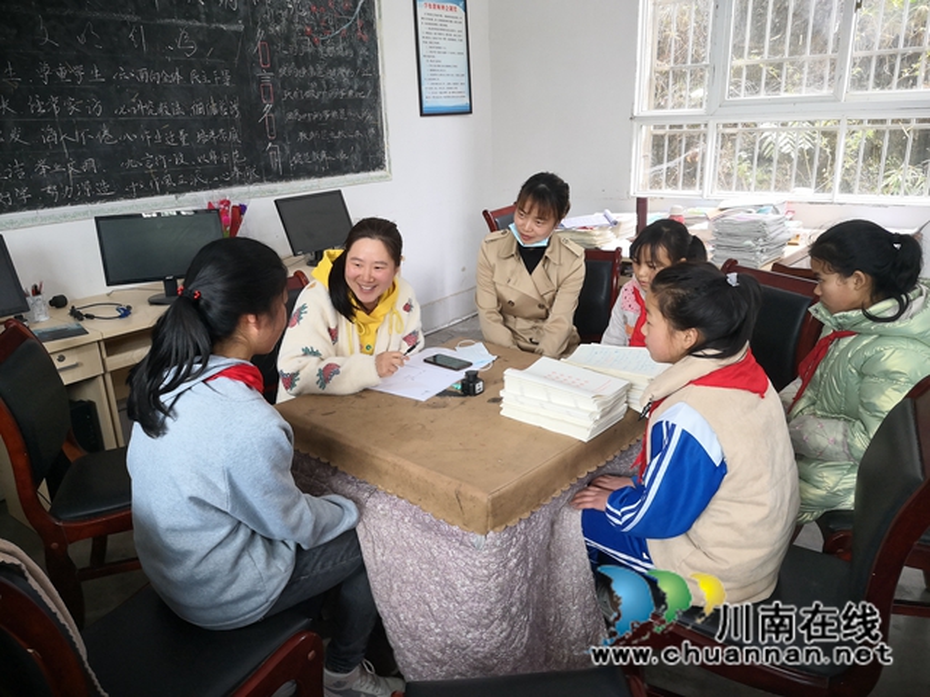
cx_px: 465
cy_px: 348
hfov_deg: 67.3
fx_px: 699
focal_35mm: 26
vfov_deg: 53.1
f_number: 1.8
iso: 160
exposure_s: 1/33.3
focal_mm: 4.75
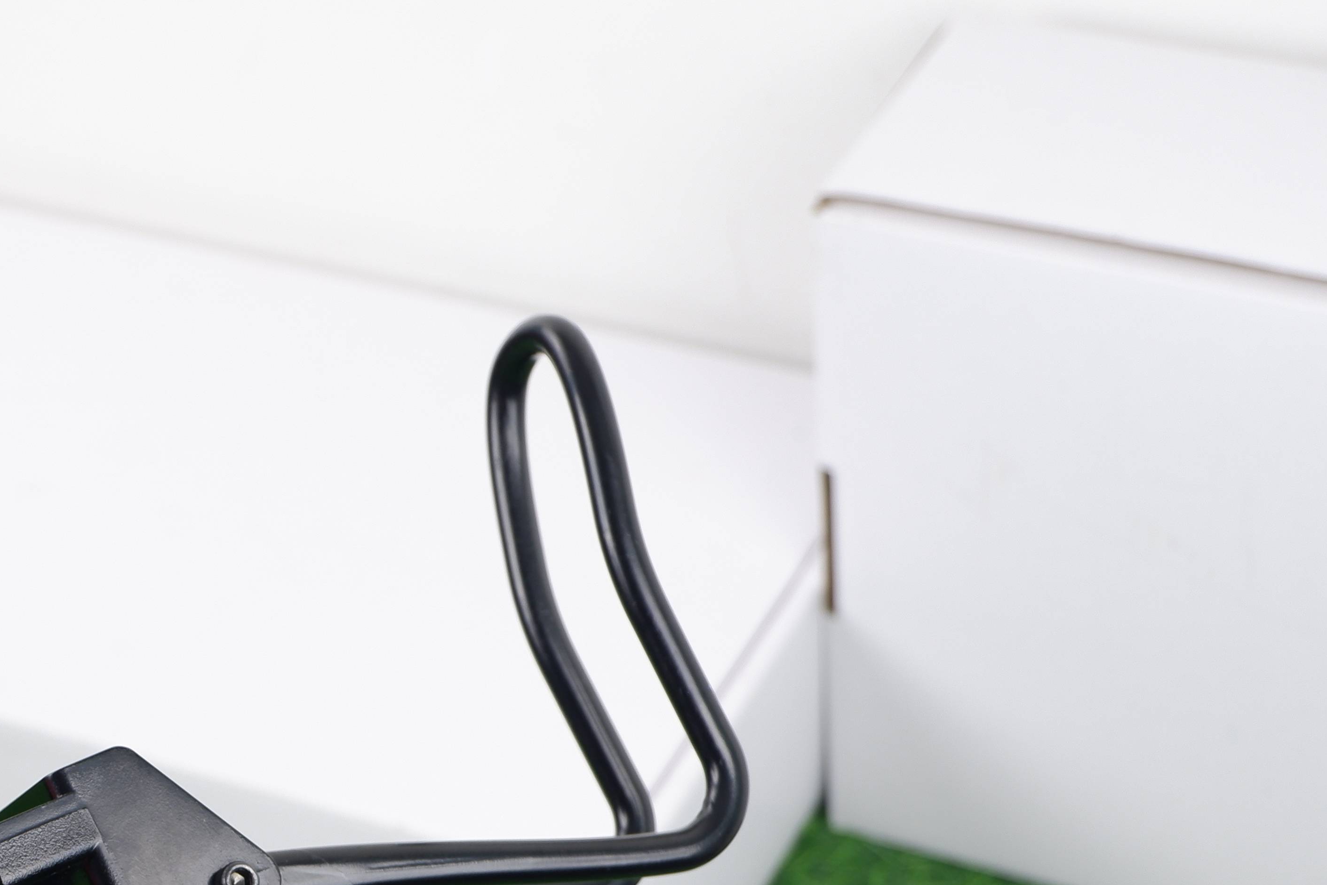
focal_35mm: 100
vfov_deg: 13.5
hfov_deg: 19.6
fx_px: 3686
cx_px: -83
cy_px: 910
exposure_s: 1/60
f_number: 4.7
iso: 200
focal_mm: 31.4
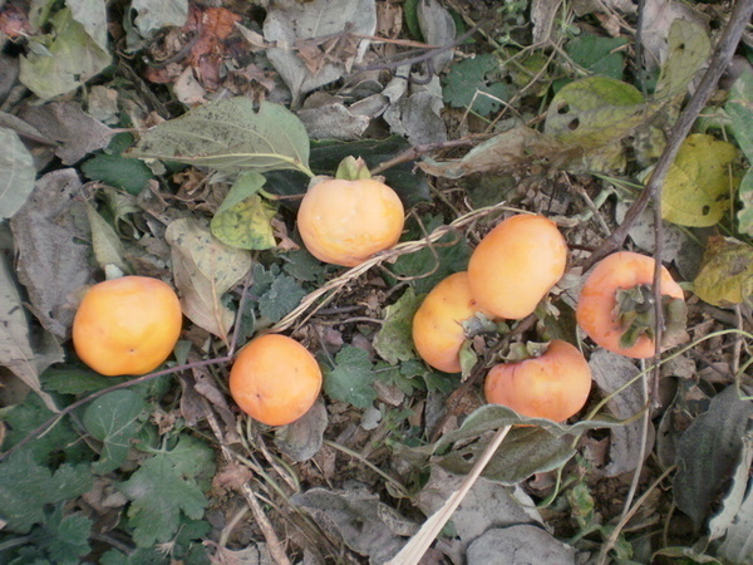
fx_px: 783
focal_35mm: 36
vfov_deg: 39.7
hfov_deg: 51.4
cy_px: 282
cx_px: 376
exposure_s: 1/250
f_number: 3.1
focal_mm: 6.3
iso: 200
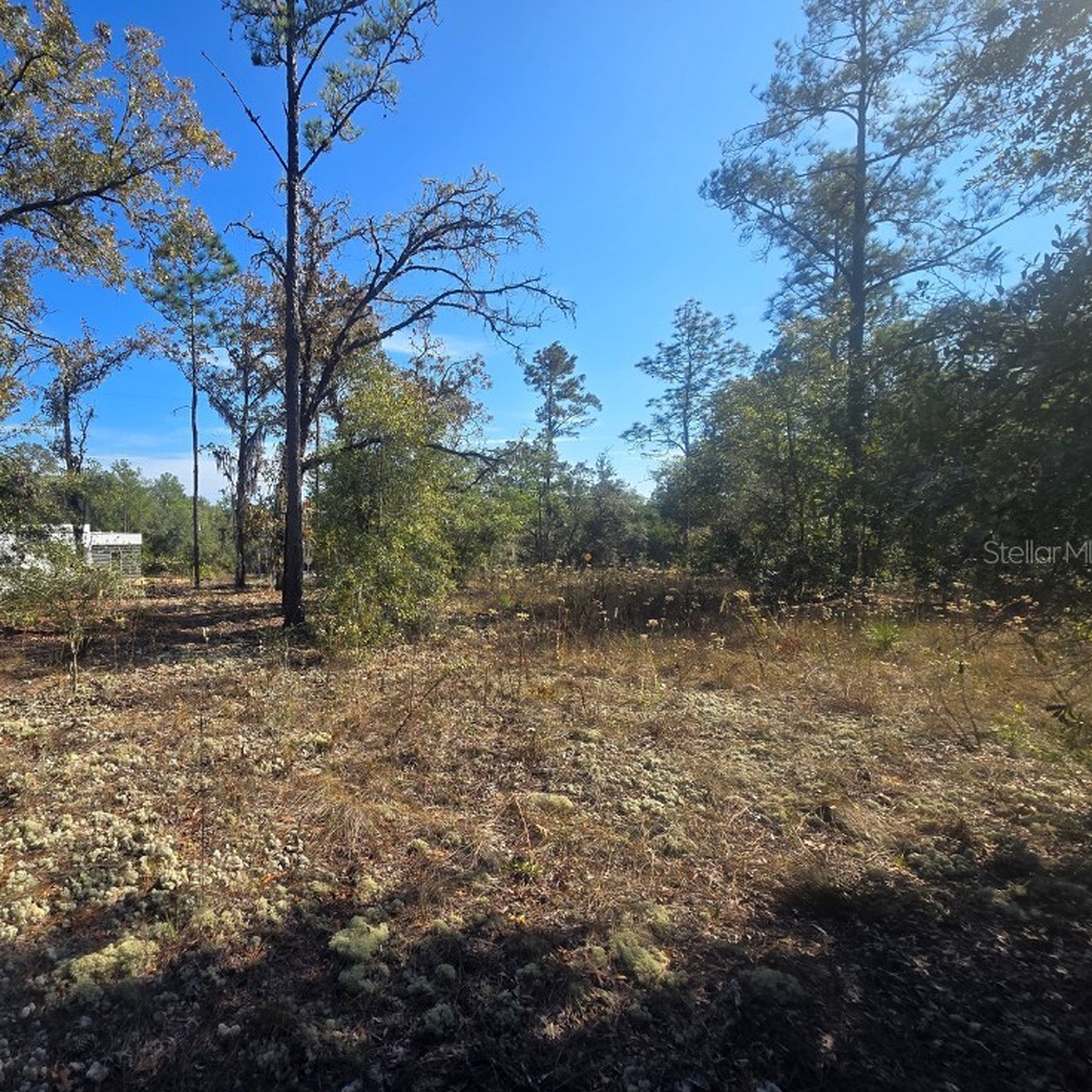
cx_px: 363
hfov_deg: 84.4
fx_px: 571
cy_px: 551
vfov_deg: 87.4
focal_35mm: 16
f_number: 2.2
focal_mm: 2.2
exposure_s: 1/1339
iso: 50
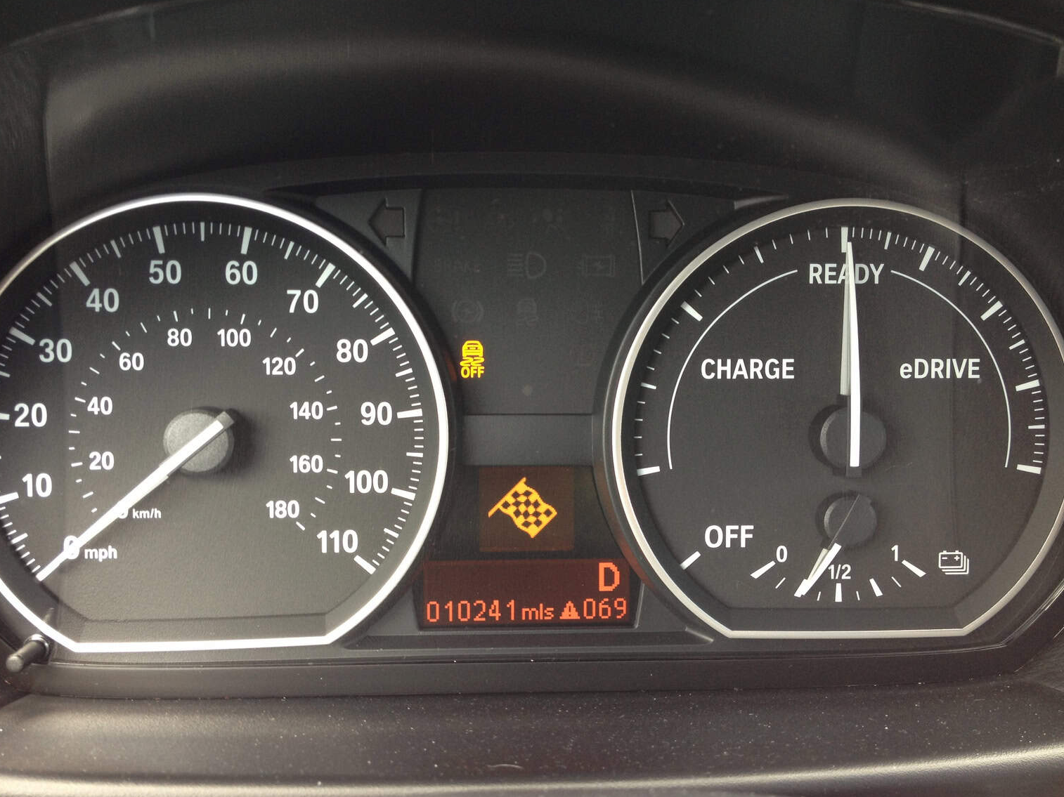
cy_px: 417
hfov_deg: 50.1
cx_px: 513
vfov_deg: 38.6
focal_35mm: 37
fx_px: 1137
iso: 64
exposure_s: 1/30
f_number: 2.4
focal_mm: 4.3
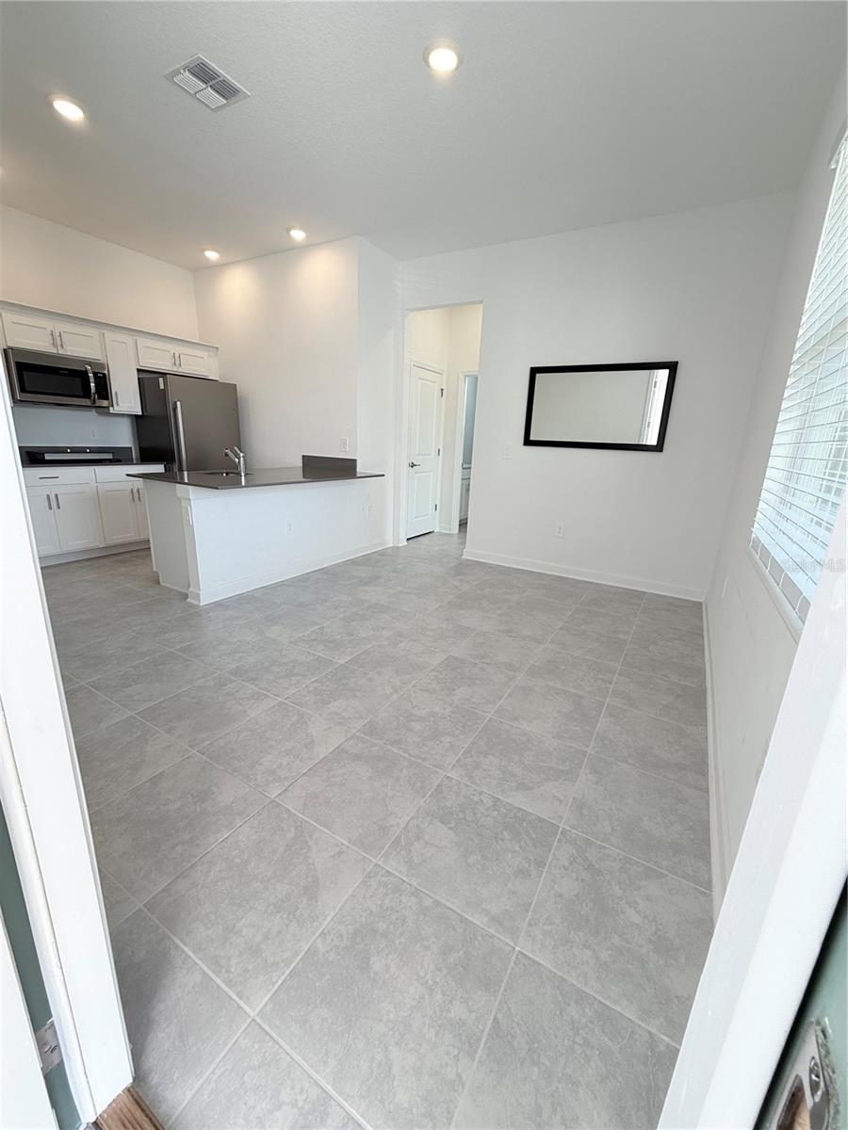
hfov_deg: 85.7
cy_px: 565
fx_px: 457
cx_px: 424
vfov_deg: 102.1
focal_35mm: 14
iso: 64
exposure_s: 1/120
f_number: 2.2
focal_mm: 2.22
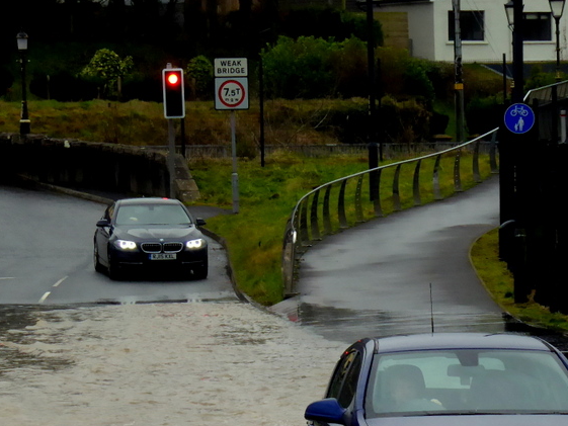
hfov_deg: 6.3
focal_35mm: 314
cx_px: 314
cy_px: 367
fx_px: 5153
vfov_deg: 4.7
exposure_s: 1/320
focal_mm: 30.9
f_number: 5.6
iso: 320
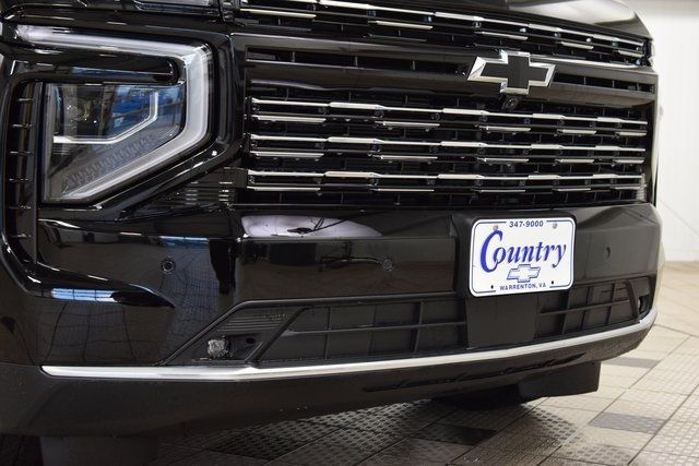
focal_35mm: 57
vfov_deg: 23.8
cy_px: 233
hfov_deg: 35.0
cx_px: 350
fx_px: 1107
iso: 1600
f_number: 5
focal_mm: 38
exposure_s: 1/60
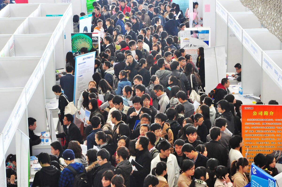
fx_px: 775
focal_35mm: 99
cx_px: 141
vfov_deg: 13.8
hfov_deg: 20.6
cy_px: 94
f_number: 8
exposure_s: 1/50
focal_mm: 66
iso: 1000
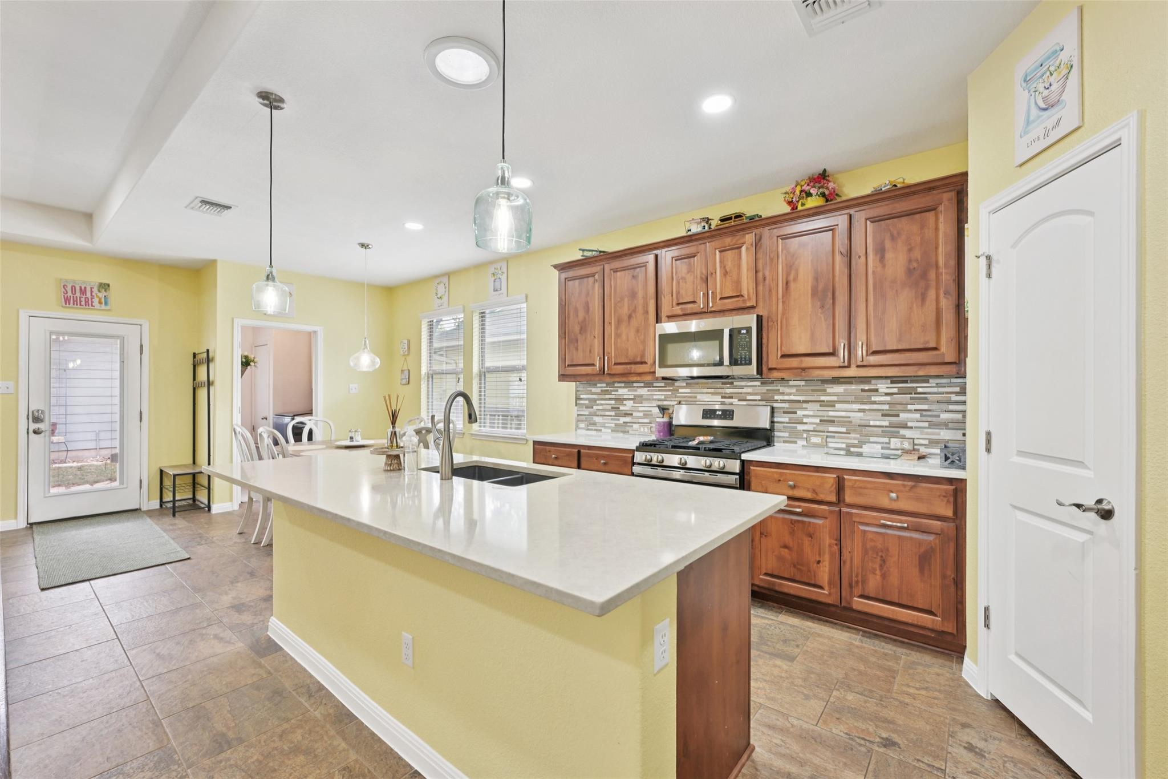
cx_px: 584
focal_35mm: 15
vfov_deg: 77.3
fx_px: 487
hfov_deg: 100.4
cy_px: 390
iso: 360
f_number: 6.7
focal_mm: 15
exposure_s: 1/15
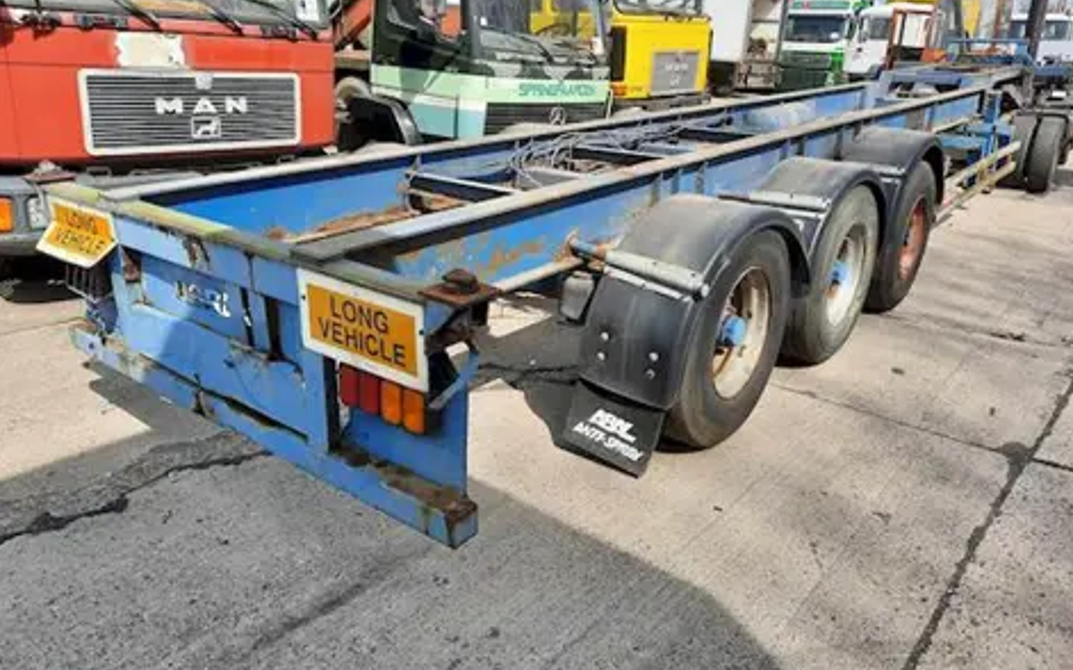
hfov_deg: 68.4
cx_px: 542
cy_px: 308
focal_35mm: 27
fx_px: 789
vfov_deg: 45.9
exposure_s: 1/506
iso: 32
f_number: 2
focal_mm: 4.6
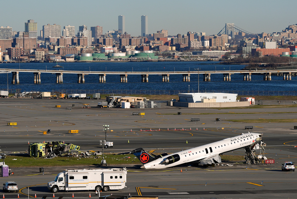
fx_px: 1792
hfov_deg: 9.5
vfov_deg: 6.3
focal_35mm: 217
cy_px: 100
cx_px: 148
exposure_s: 1/2500
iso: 160
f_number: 4.5
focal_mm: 145
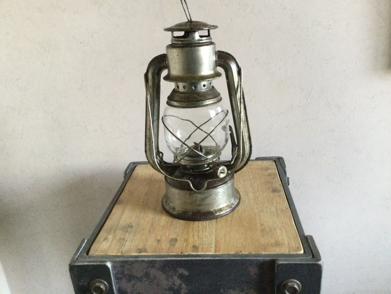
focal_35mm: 31
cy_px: 147
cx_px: 196
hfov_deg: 58.4
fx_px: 350
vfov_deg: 45.4
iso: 250
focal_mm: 3.3
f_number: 2.4
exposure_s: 1/33
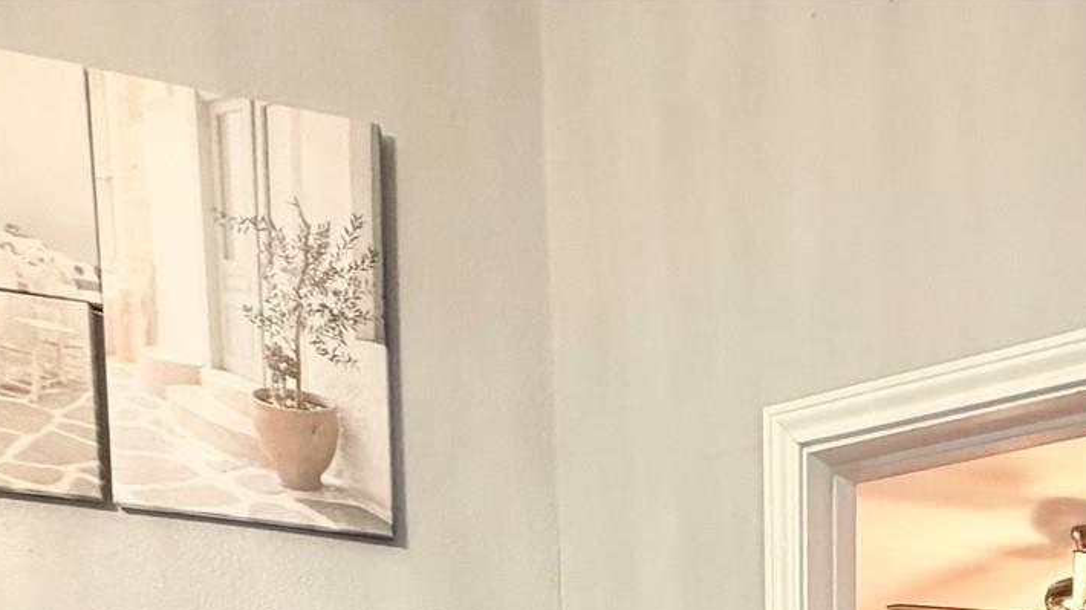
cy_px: 1170
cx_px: 1034
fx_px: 1267
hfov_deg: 41.6
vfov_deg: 18.9
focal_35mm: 44
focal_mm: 2.22
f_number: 2.2
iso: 500
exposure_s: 1/60
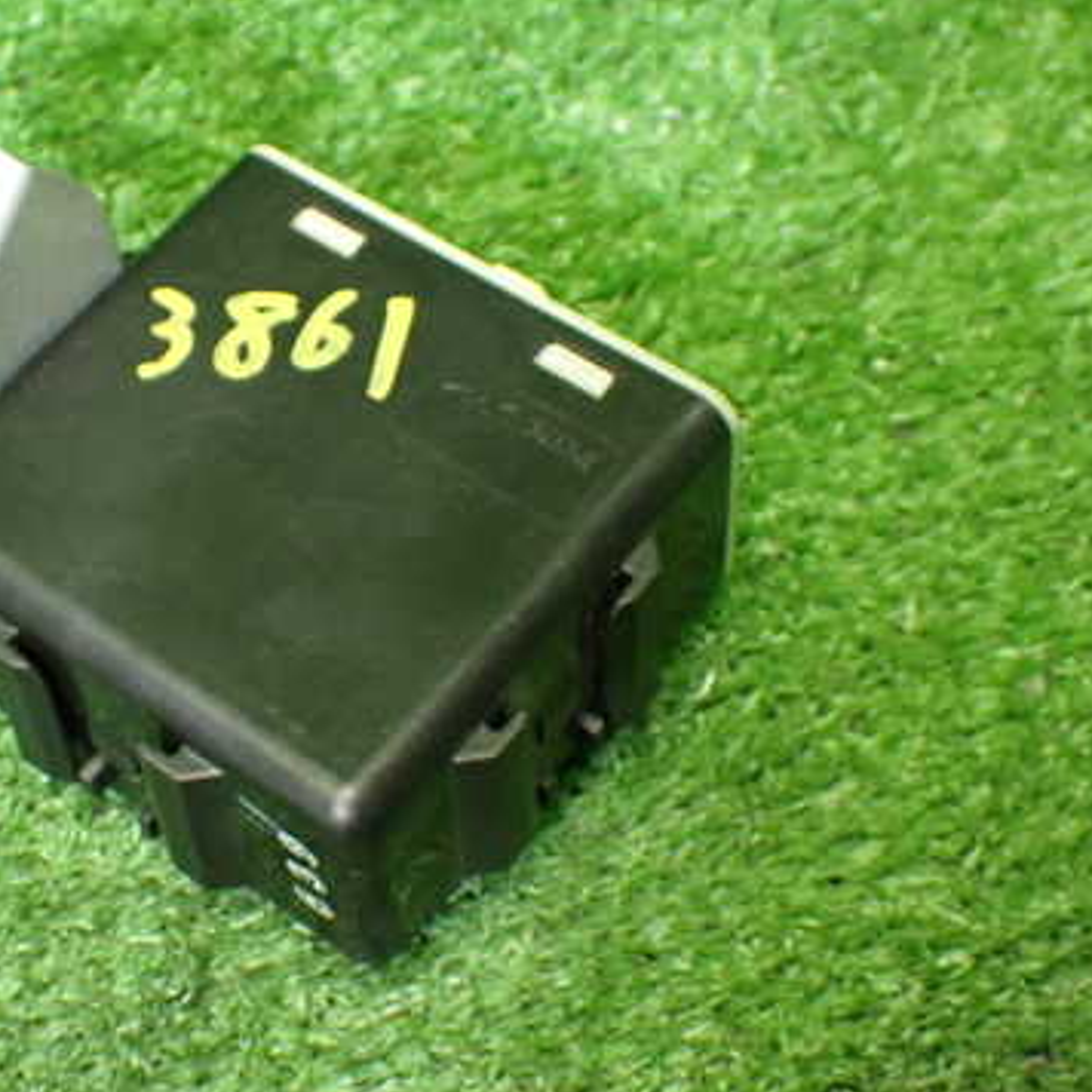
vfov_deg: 24.7
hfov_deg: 24.4
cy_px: 515
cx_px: 276
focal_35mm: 70
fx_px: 2498
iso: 800
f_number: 3.1
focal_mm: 8.4
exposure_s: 1/50
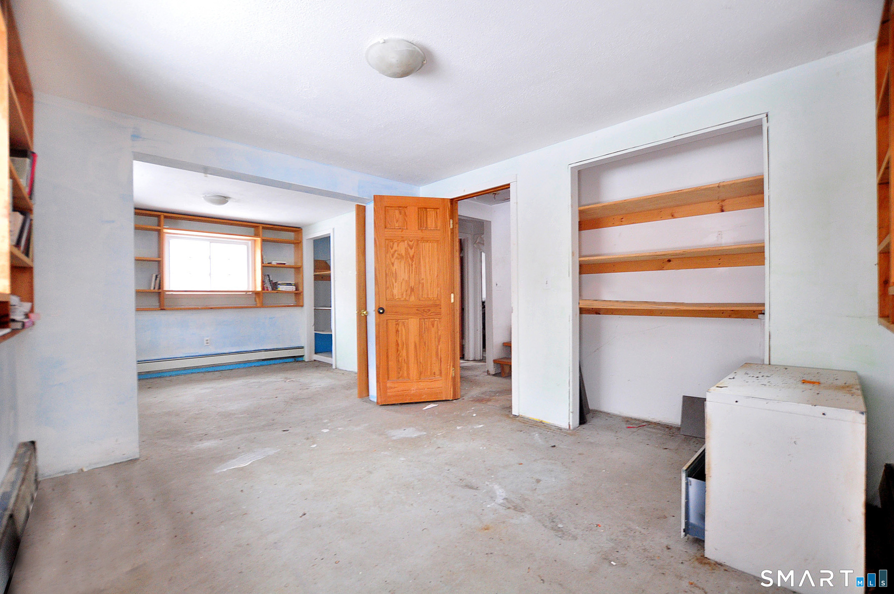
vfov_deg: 77.2
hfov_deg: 100.5
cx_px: 447
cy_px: 297
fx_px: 372
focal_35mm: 15
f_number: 4
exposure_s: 1/15
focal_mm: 10
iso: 1250
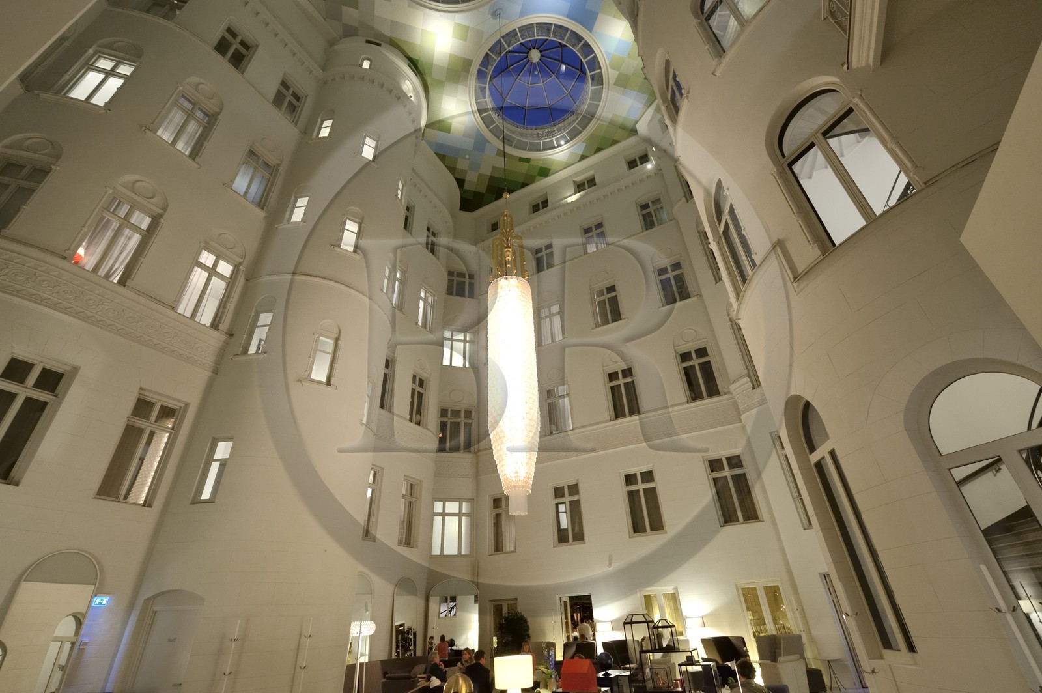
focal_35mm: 14
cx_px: 521
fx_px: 405
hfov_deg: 104.3
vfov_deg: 81.1
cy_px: 346
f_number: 4.5
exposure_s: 1/13
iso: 1600
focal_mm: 14
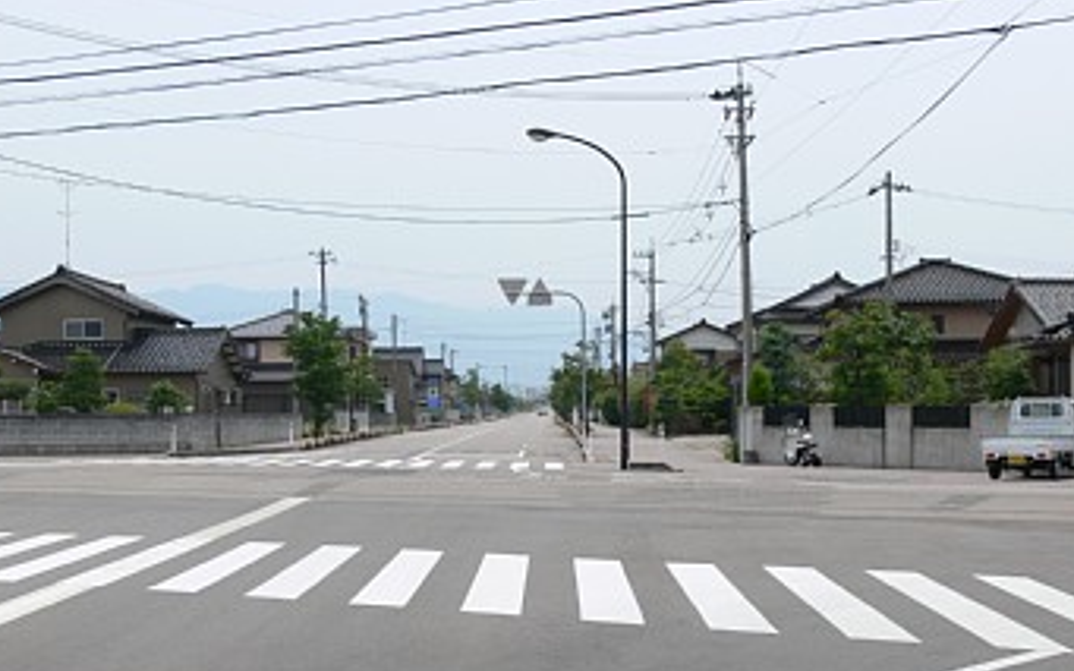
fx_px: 1493
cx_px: 586
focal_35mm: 51
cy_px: 432
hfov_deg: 39.5
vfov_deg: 25.2
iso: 80
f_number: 5.6
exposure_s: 1/400
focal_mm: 8.7
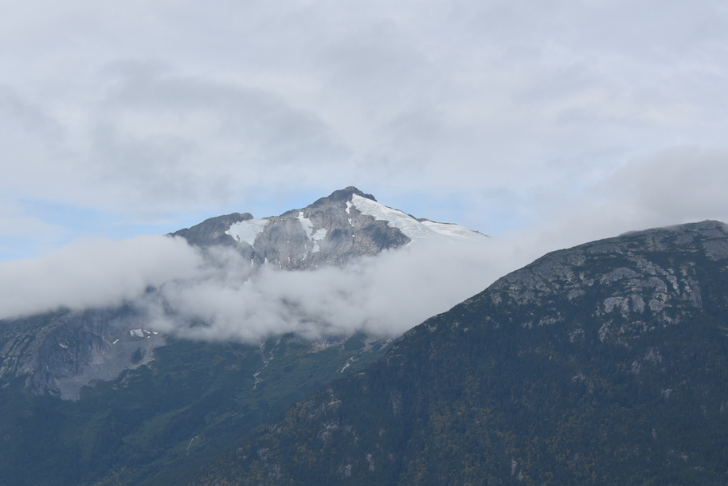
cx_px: 382
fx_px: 1982
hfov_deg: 20.8
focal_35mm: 98
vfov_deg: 13.9
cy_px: 339
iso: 100
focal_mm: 70
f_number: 8
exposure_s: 1/200
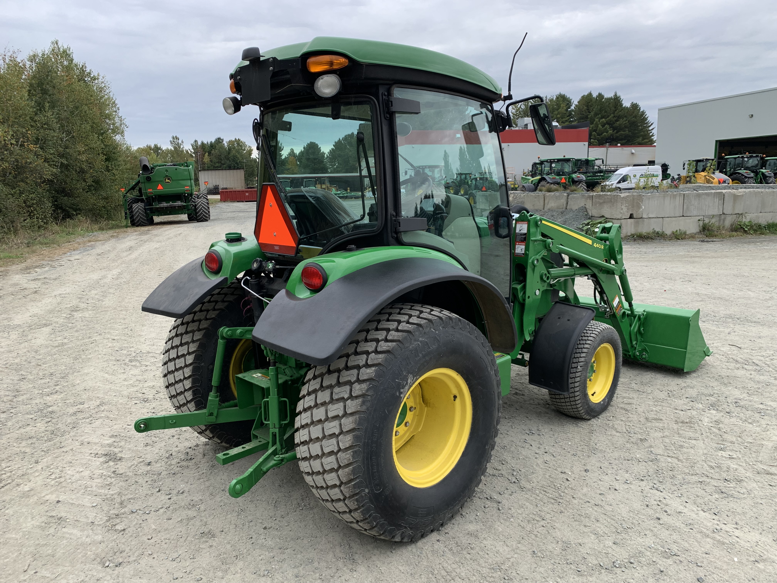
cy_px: 292
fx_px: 584
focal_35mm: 26
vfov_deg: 53.1
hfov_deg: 67.3
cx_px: 388
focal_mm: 4.25
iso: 25
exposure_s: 1/754
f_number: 1.8
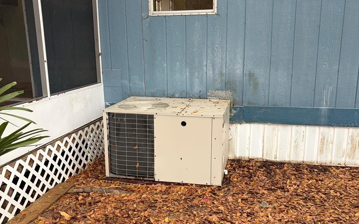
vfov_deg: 34.4
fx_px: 362
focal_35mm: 37
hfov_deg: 52.7
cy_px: 125
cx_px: 180
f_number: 1.6
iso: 50
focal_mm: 5.96
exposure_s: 1/319
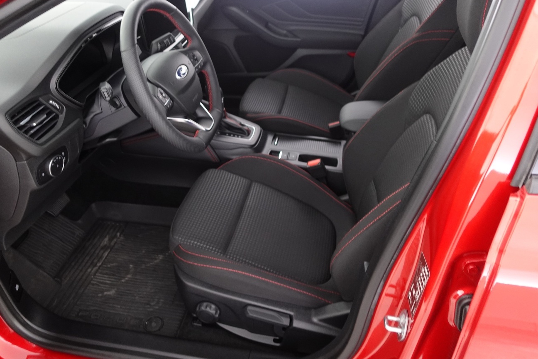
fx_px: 448
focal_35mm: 30
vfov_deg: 43.5
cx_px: 262
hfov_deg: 61.9
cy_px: 156
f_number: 1.8
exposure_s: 1/13
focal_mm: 9.4
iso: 800
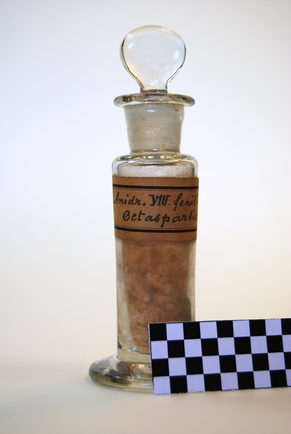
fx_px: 816
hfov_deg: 20.2
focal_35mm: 68
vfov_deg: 29.8
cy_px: 217
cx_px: 146
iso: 110
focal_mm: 45
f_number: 5.6
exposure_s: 1/125
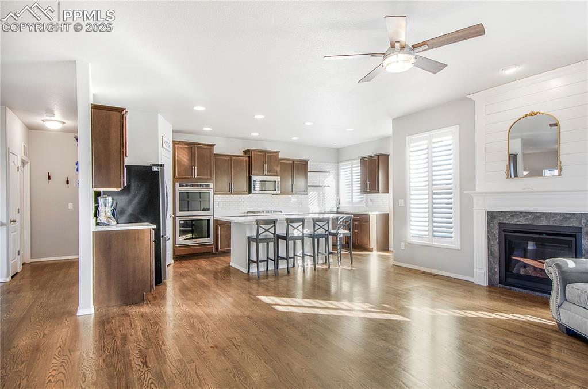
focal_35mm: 20
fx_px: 318
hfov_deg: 85.6
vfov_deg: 63.0
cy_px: 194
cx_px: 294
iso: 200
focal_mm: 13
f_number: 13
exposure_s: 1/4
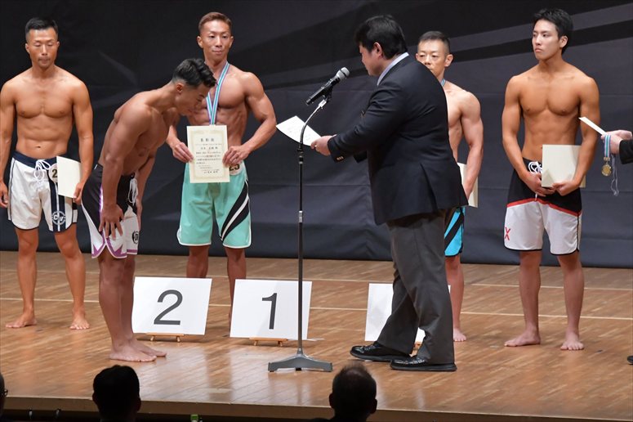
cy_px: 211
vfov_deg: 5.4
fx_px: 4482
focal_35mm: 255
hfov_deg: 8.1
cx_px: 316
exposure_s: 1/400
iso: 6400
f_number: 5.6
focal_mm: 170
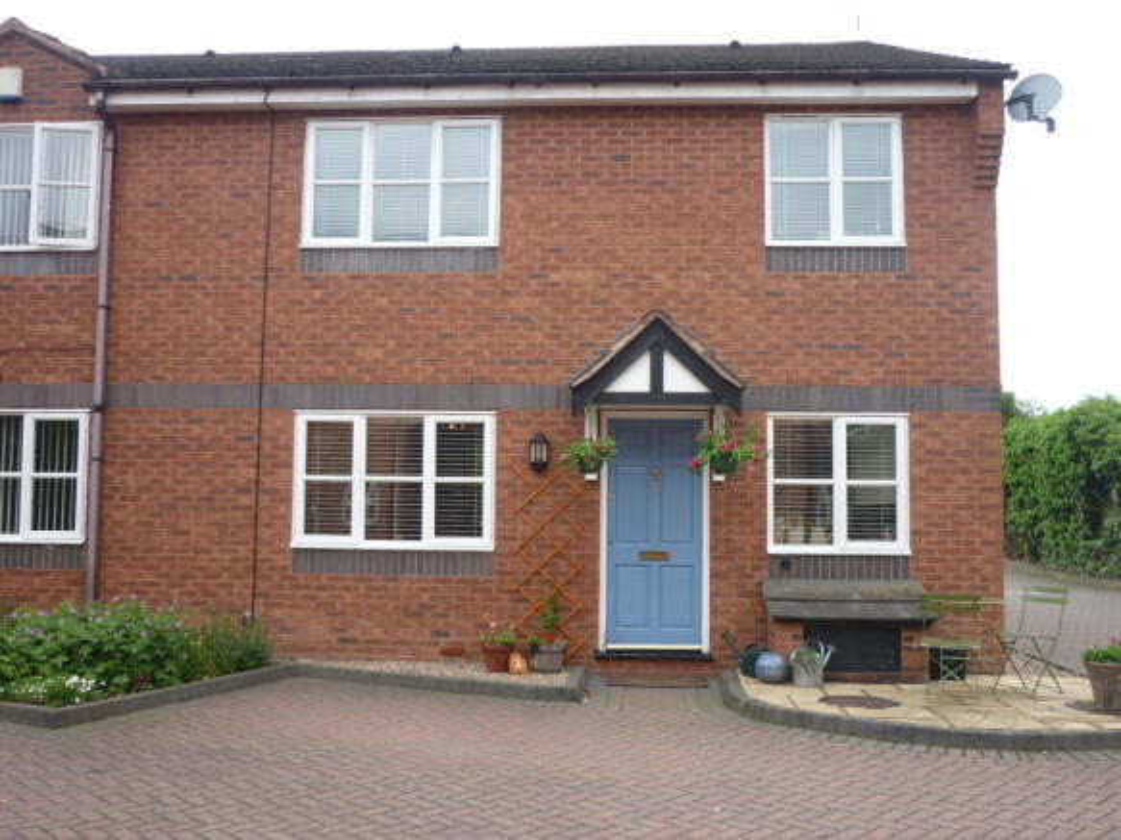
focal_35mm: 33
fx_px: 1068
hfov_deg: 55.4
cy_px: 420
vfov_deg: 42.9
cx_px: 560
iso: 80
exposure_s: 1/200
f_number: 2.8
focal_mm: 5.5
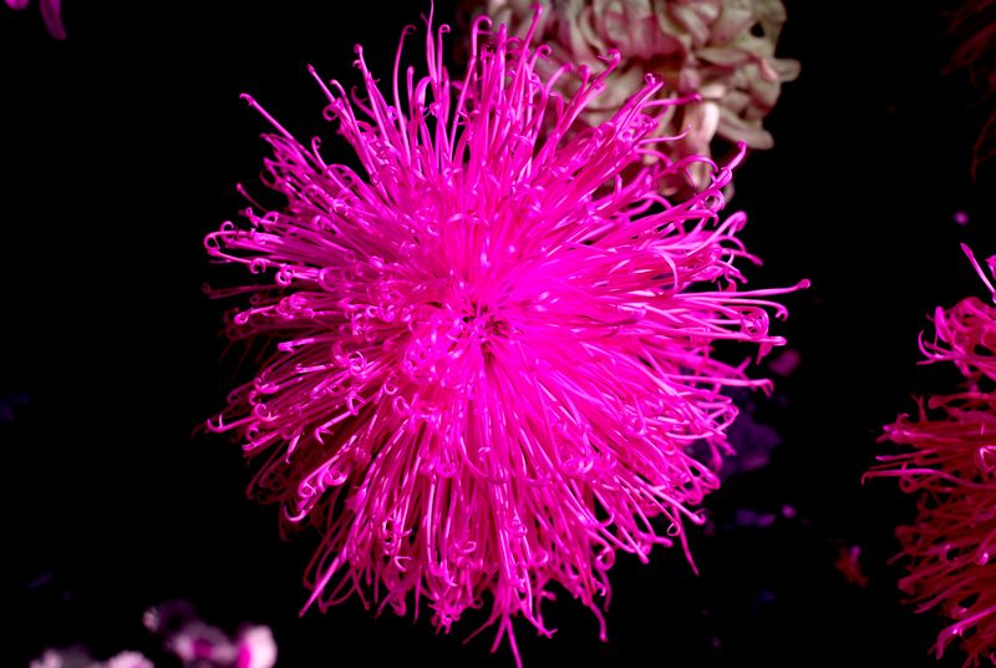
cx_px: 498
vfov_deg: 25.8
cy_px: 334
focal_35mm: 52
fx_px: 1455
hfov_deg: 37.8
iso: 100
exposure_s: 1/500
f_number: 5.6
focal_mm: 35
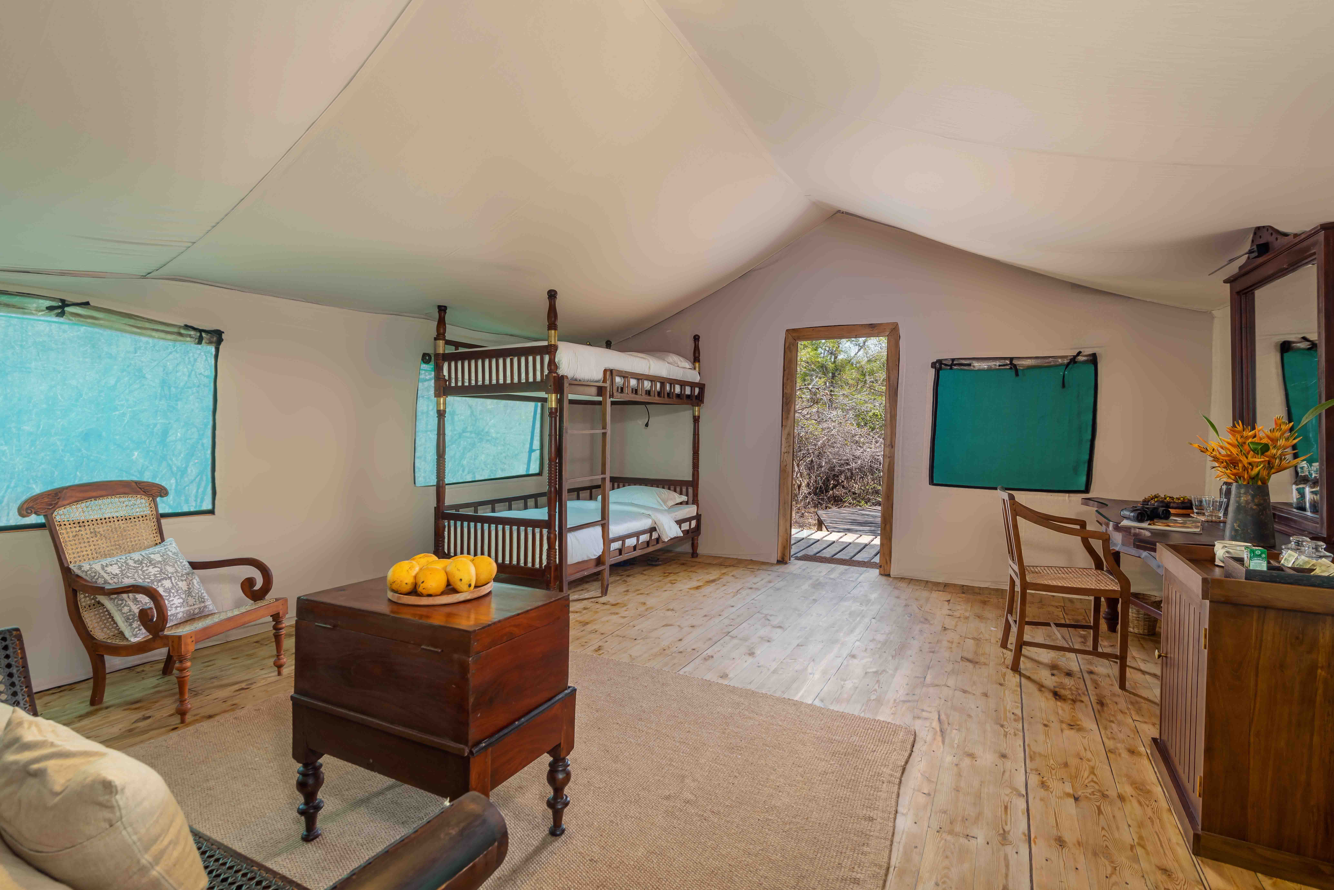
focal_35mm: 16
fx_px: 593
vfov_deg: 73.8
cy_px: 445
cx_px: 667
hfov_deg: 96.7
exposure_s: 1/60
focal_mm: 16
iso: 200
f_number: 10
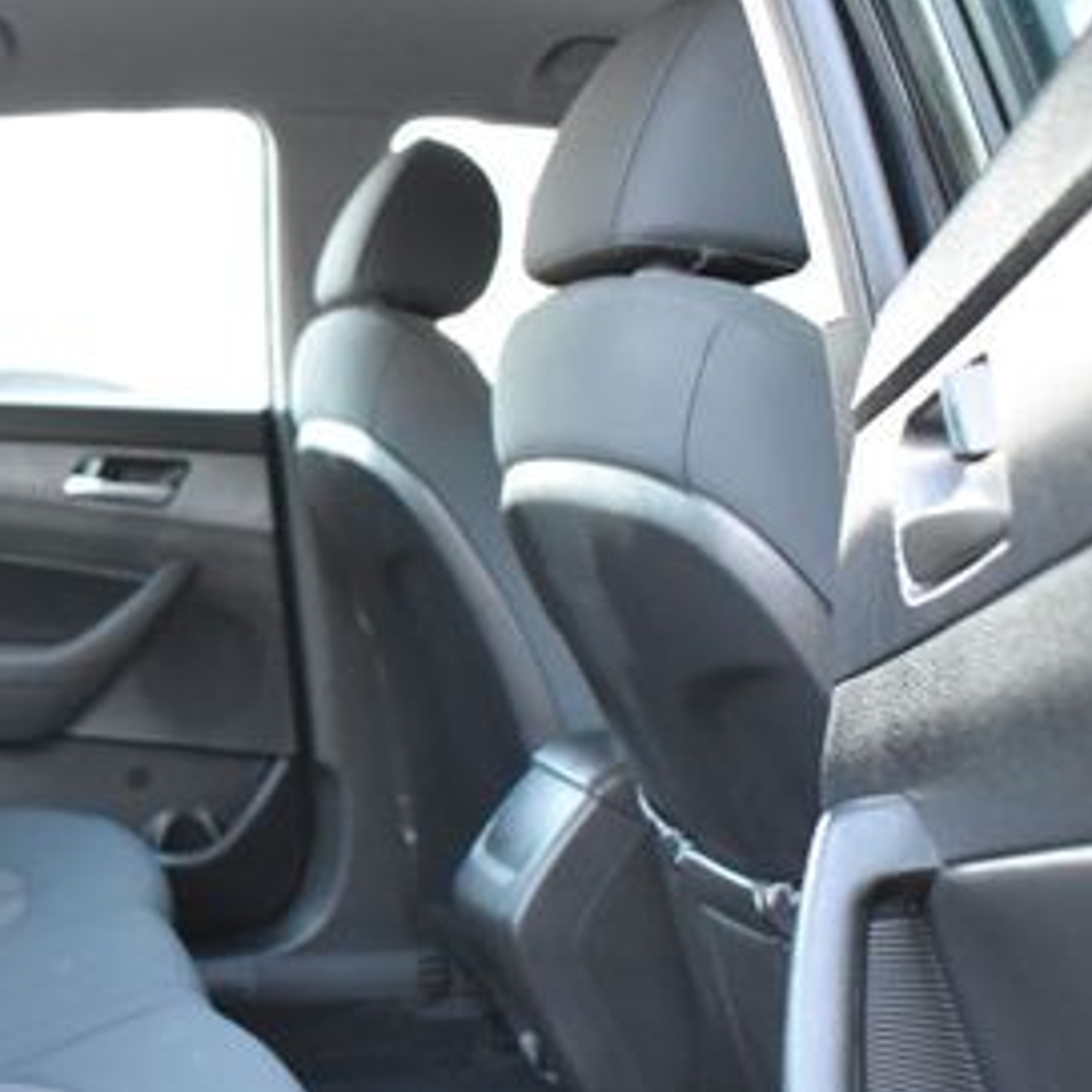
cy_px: 719
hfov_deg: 30.6
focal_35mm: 54
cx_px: 161
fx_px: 1927
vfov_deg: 31.4
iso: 3200
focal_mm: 18
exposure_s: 1/25
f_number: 3.5
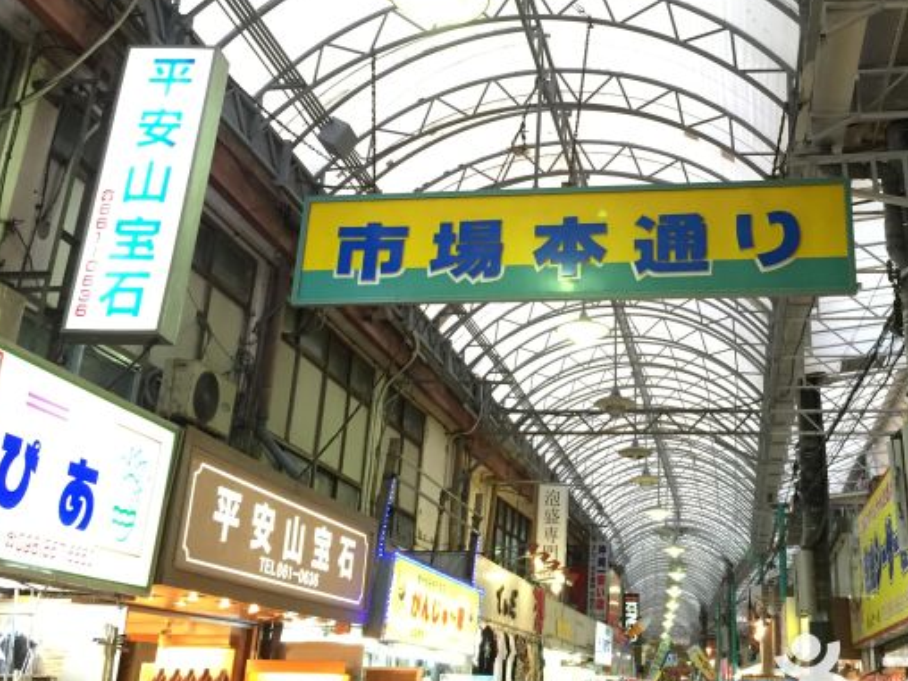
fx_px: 1049
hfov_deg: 46.1
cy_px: 299
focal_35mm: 40
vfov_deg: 35.9
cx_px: 597
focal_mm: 4.15
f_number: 2.2
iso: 125
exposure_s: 1/30
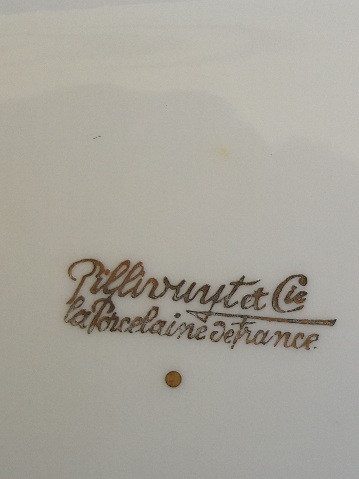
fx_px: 387
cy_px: 240
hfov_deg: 49.7
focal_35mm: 28
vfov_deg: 63.4
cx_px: 180
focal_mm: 3.7
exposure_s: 1/239
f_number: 1.9
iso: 40
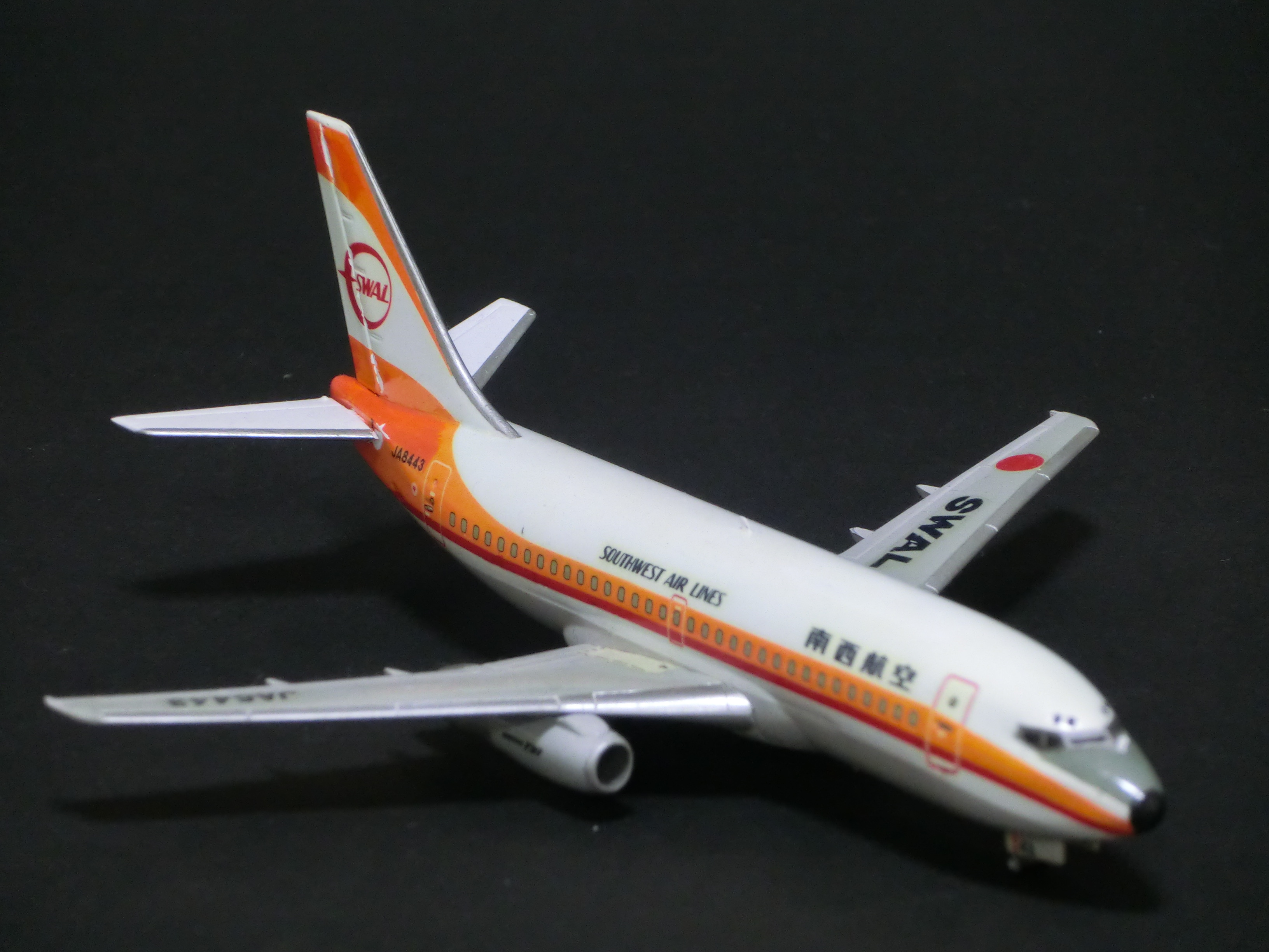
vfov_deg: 7.5
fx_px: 7259
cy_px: 476
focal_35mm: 198
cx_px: 634
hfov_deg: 10.0
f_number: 5.8
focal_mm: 35.05
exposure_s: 1/20
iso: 800
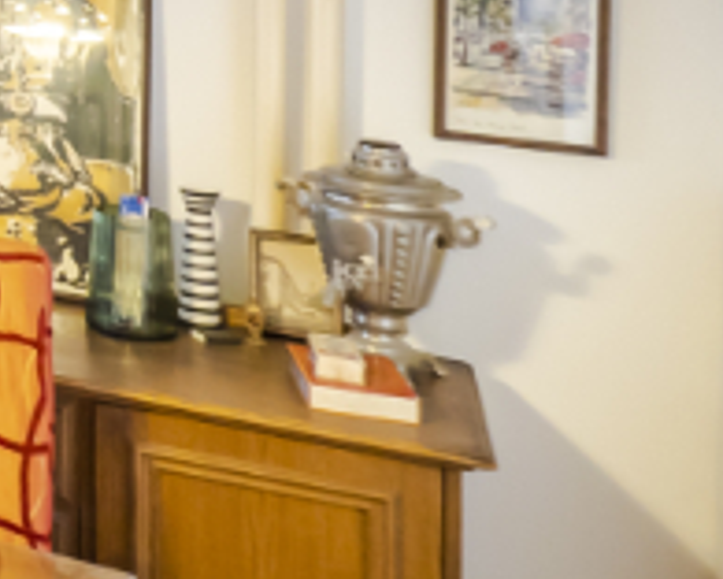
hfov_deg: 14.6
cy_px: -204
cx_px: -1064
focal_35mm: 70
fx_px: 1498
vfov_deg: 19.8
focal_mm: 7
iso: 400
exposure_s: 1/8
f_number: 4
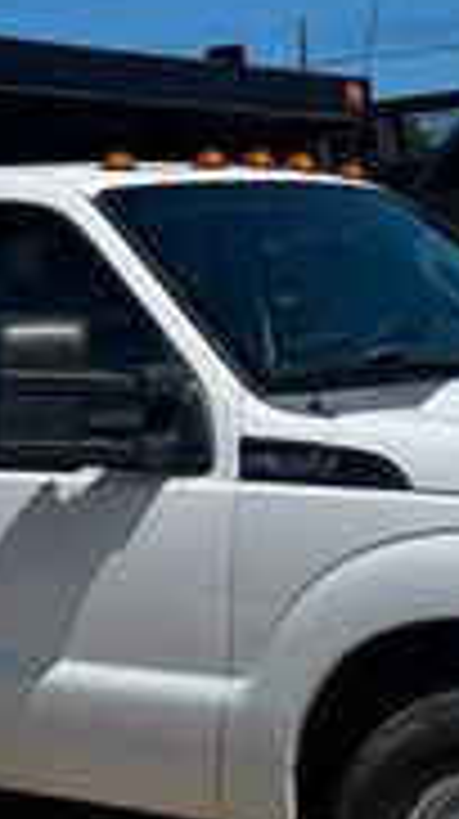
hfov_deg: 13.1
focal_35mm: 92
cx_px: 162
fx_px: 1996
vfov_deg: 22.9
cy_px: 657
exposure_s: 1/10309
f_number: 1.78
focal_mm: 6.76
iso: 80
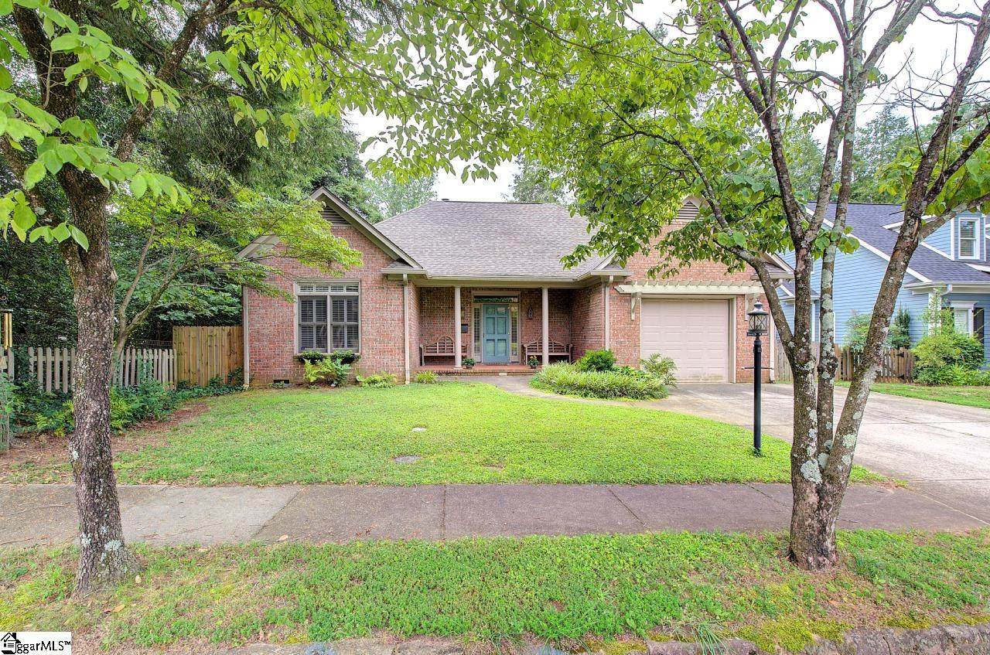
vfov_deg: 73.5
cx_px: 495
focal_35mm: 16
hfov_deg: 96.9
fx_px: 439
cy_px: 328
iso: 400
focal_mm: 16
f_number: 11
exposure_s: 1/40
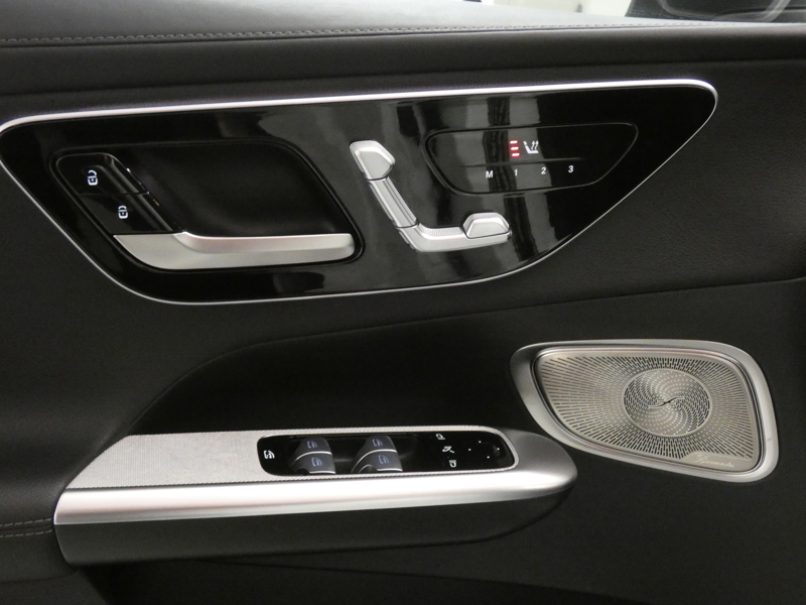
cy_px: 302
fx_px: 1071
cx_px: 403
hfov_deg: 41.2
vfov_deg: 31.5
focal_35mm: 46
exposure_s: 1/15
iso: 1600
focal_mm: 8.2
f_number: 3.8
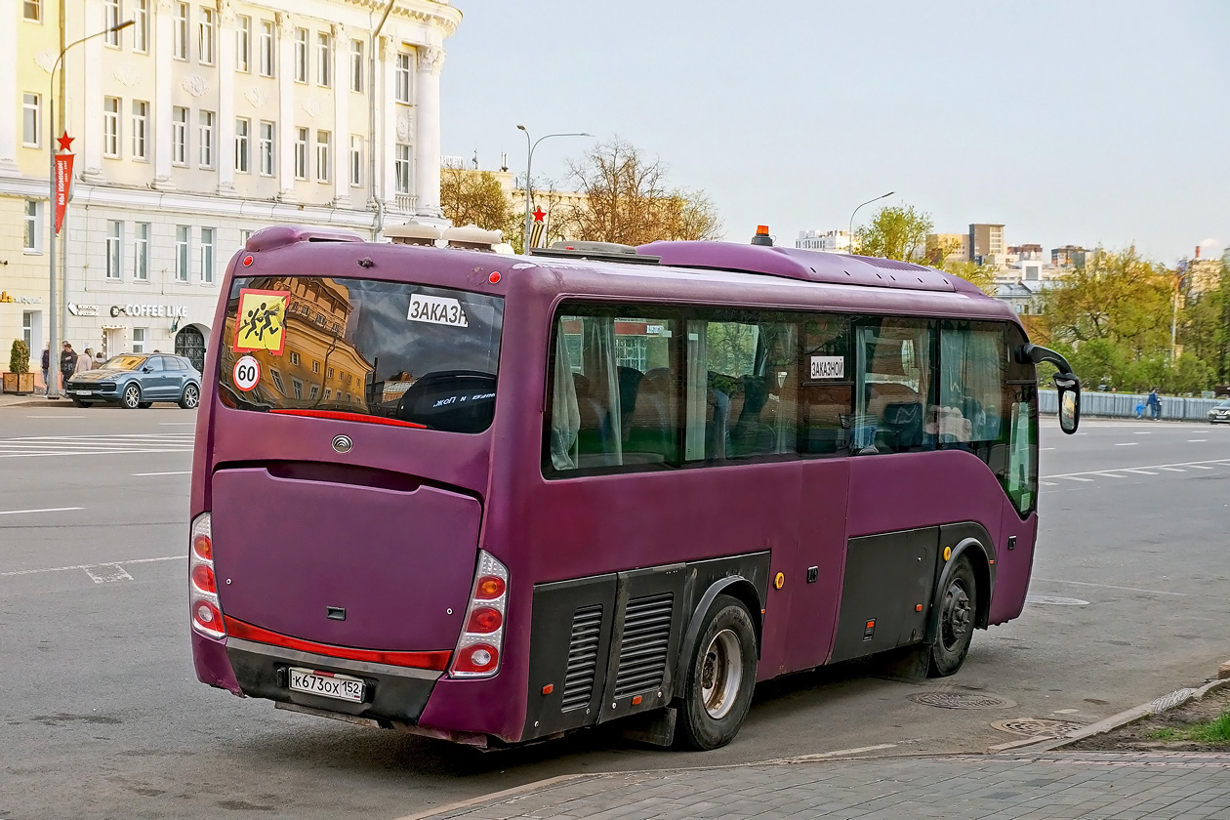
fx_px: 2306
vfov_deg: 20.2
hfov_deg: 29.9
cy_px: 410
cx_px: 615
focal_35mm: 68
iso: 400
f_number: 5.6
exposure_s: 1/100
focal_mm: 45
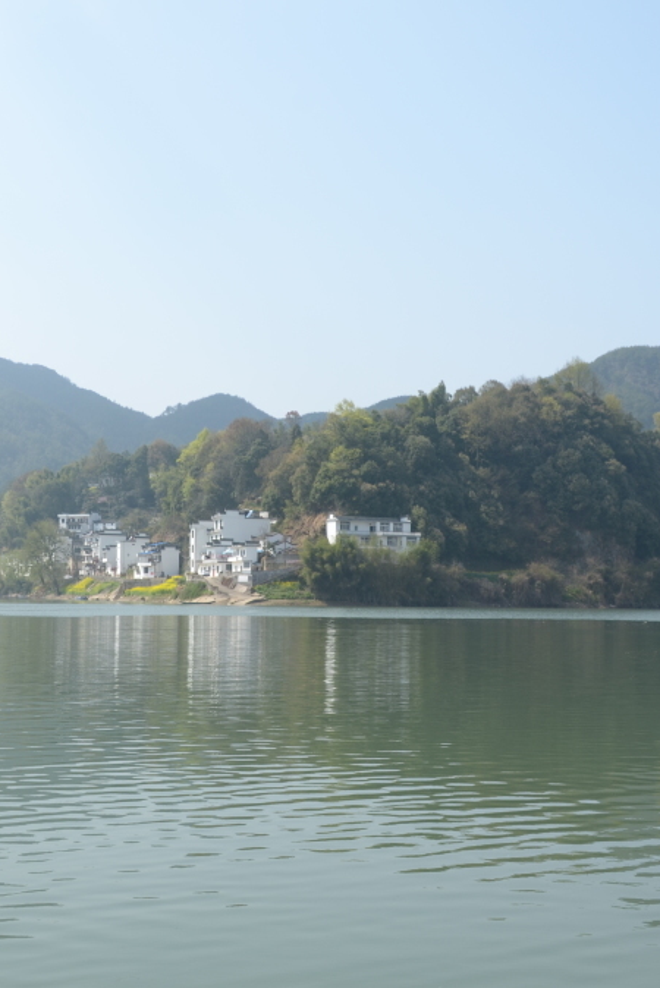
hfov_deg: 27.0
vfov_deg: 39.6
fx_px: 1373
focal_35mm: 50
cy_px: 495
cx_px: 268
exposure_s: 1/250
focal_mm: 22
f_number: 8
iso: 160
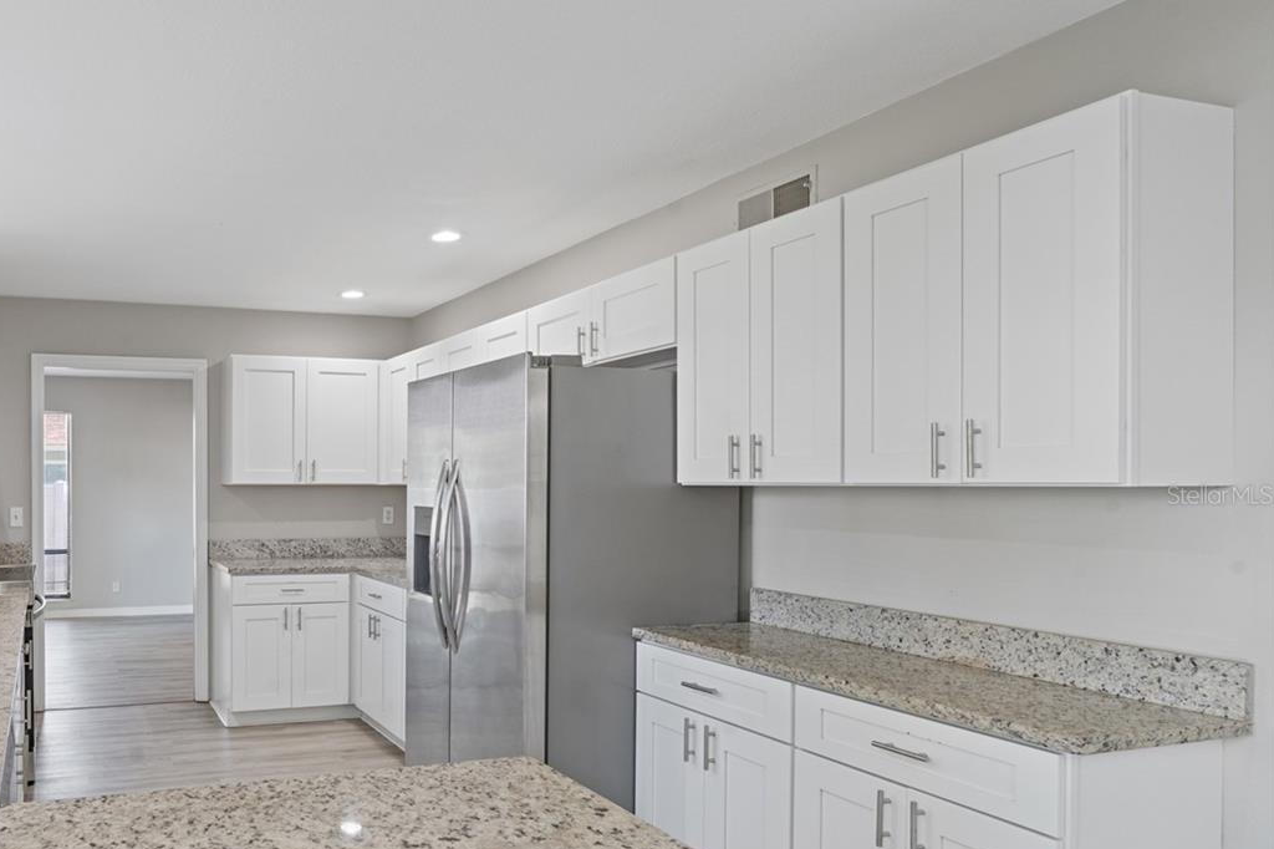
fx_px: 884
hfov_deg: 66.0
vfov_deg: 51.0
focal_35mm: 25
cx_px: 282
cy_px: 494
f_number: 10
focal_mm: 16
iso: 250
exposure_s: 1/2
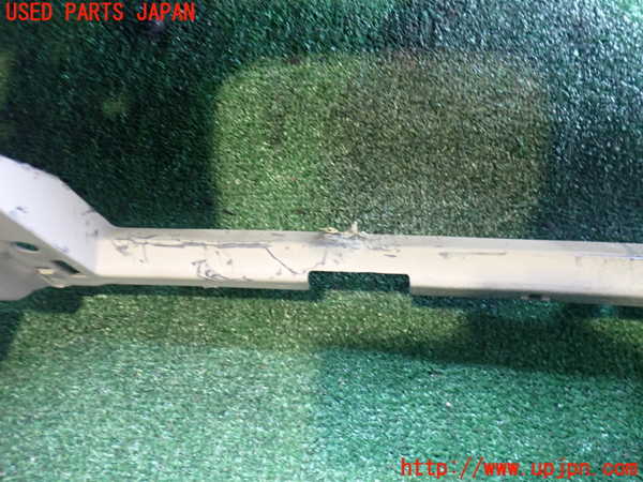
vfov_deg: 46.8
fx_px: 557
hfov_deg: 60.0
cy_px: 241
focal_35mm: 30
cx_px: 322
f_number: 2.3
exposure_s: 1/30
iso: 640
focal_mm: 5.4
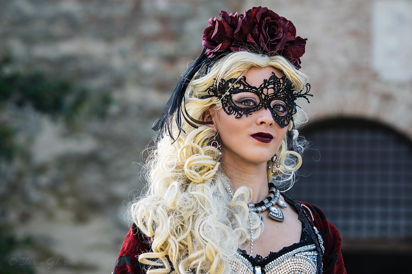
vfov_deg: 13.0
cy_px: 137
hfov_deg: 19.5
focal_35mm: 105
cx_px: 206
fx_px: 1202
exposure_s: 1/800
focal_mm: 70
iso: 400
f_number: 3.2
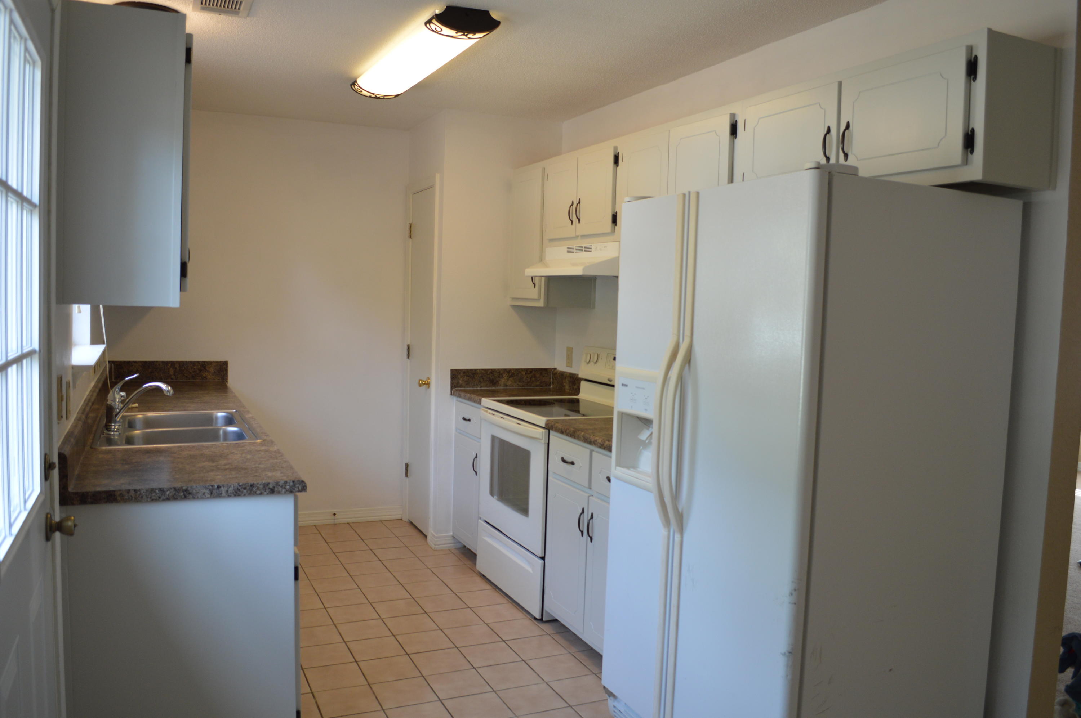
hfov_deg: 67.4
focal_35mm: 27
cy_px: 359
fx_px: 810
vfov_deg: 47.8
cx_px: 540
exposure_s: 1/60
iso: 400
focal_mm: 18
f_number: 4
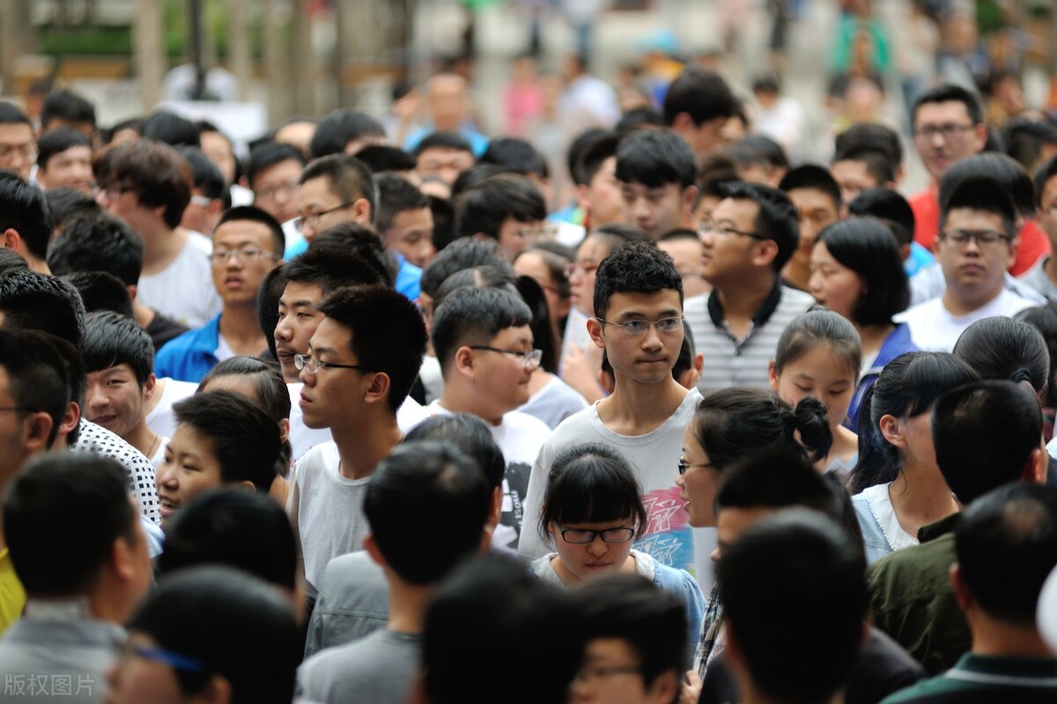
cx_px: 528
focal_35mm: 200
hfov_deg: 10.3
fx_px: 5870
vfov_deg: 6.9
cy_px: 352
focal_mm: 200
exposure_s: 1/320
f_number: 3.2
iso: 250
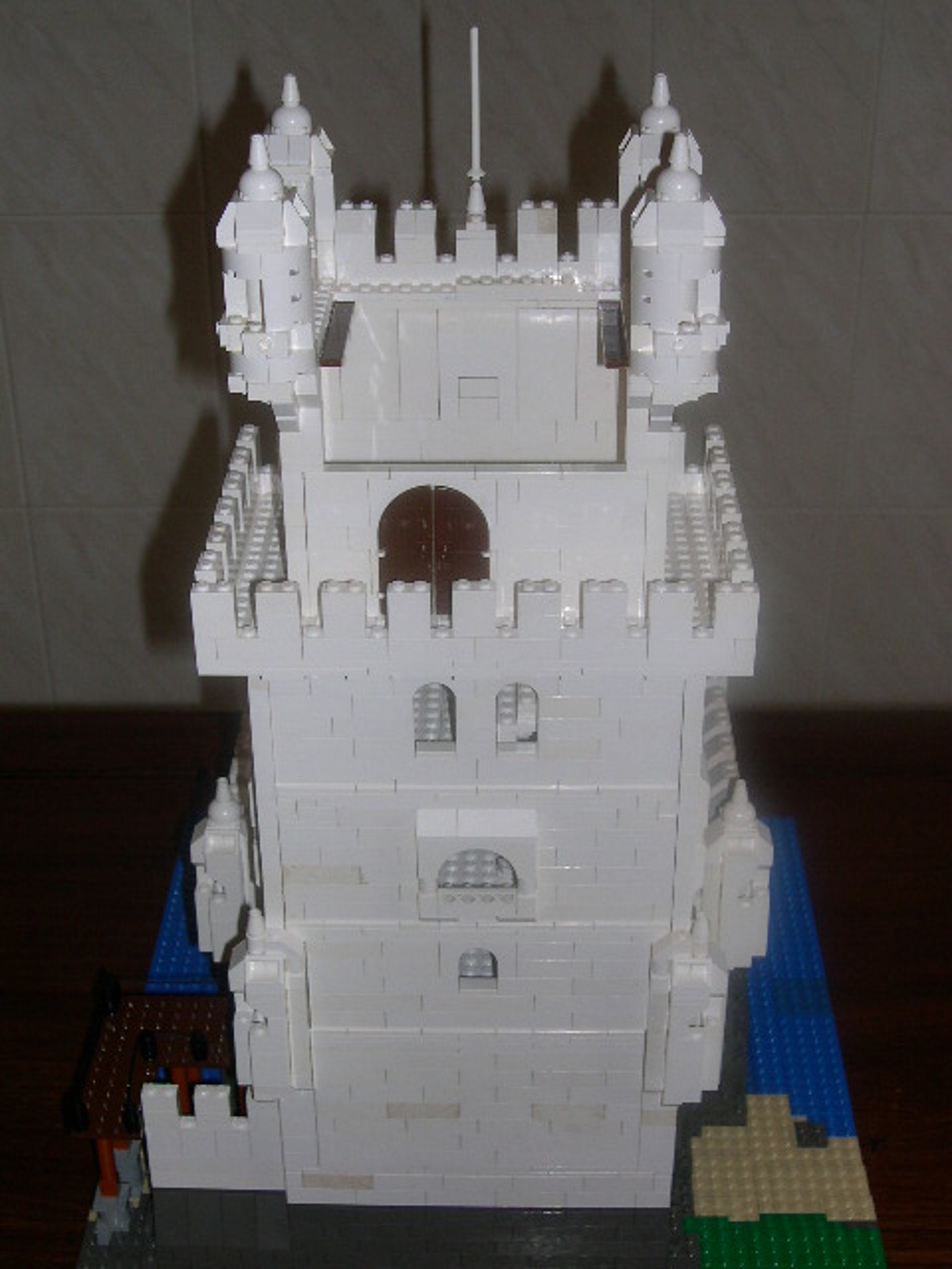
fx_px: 1907
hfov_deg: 28.0
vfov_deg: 36.8
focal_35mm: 52
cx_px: 476
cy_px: 634
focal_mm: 11.1
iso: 100
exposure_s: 1/60
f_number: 3.2
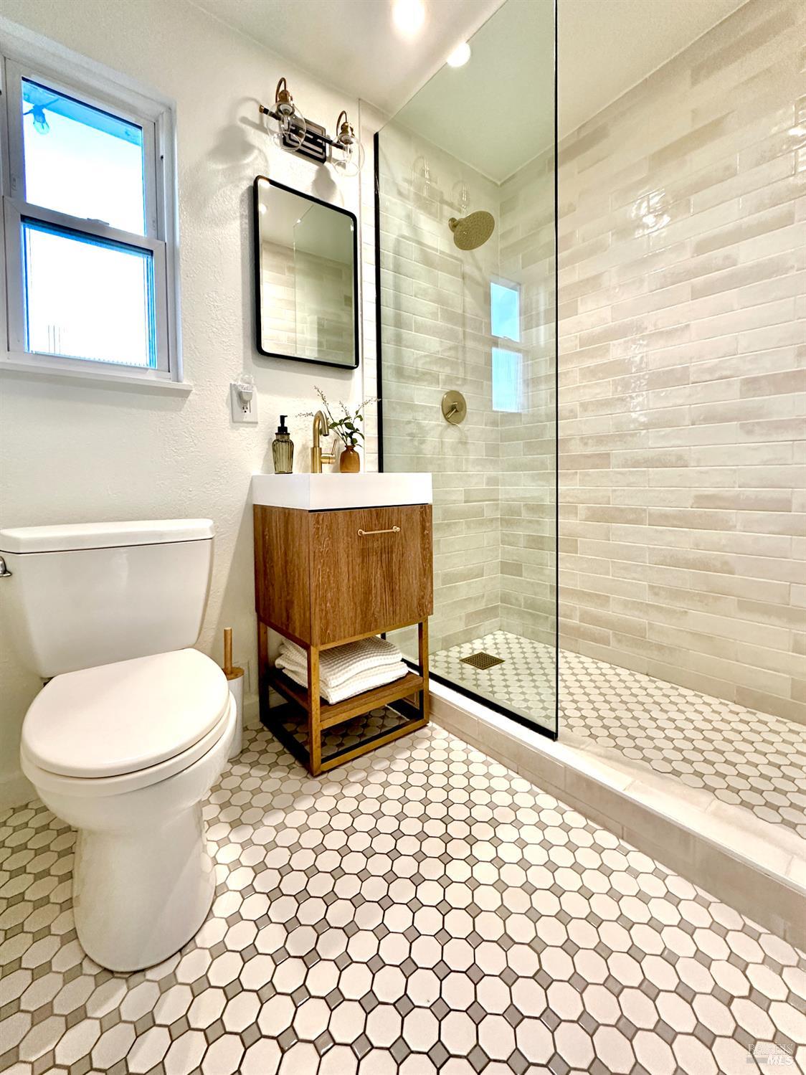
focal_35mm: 14
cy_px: 538
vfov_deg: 102.1
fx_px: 435
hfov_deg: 85.7
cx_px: 403
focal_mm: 2.22
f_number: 2.2
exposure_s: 1/120
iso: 200
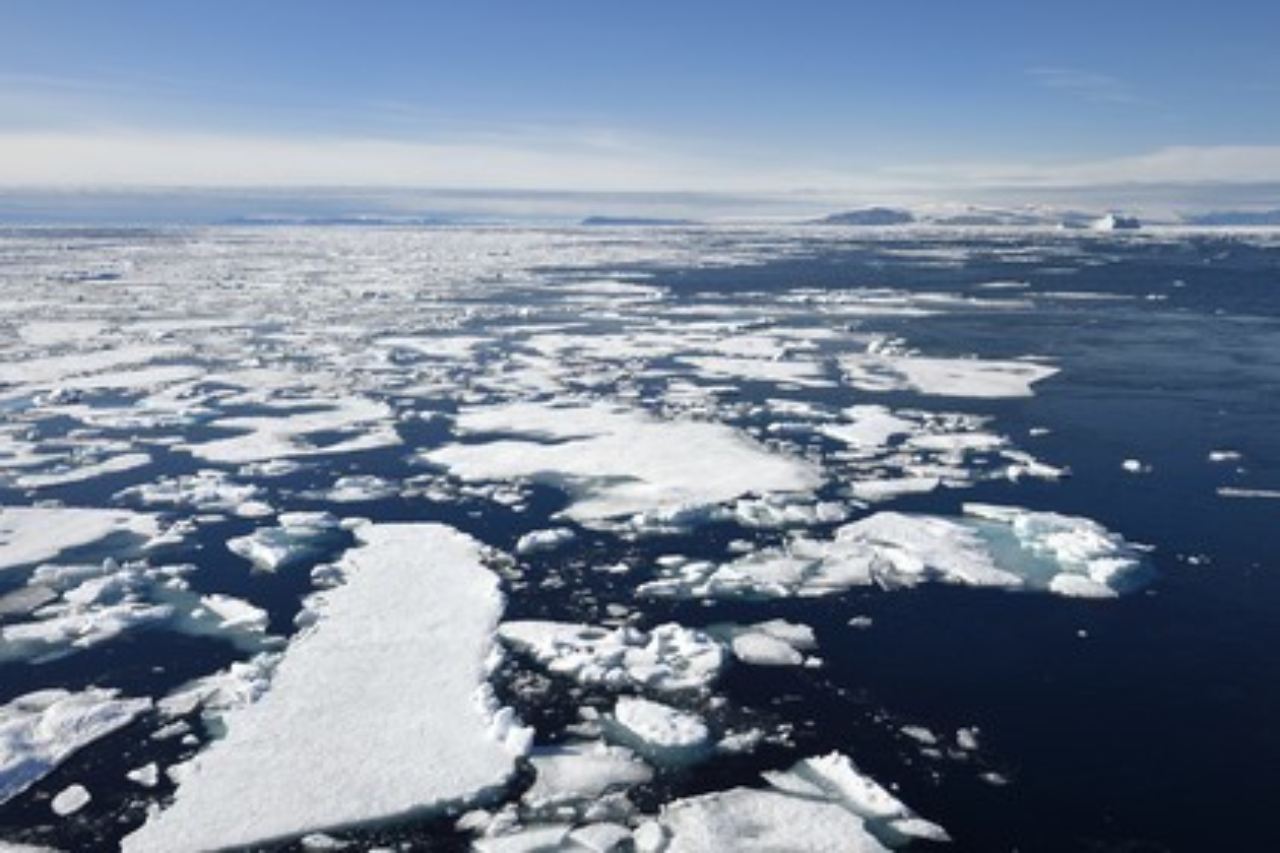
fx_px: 1209
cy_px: 426
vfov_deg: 38.9
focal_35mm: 34
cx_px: 640
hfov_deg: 55.8
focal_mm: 34
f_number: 13
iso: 200
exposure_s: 1/400
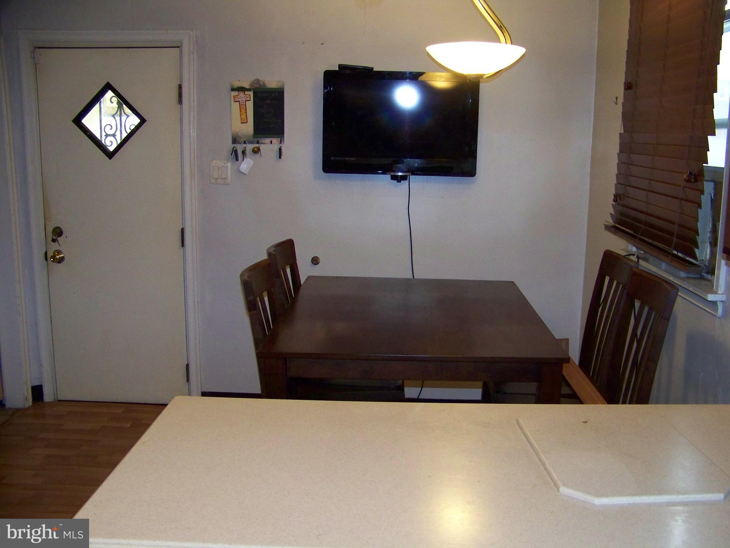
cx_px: 365
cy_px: 274
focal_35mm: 36
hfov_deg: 51.4
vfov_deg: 39.7
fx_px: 759
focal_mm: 5.85
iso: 200
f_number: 2.8
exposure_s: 1/30
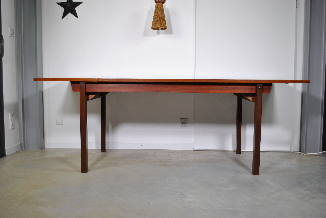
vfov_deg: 37.0
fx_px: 326
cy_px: 109
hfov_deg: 53.1
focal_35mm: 36
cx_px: 163
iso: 200
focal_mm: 24
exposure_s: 1/25
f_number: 4.5
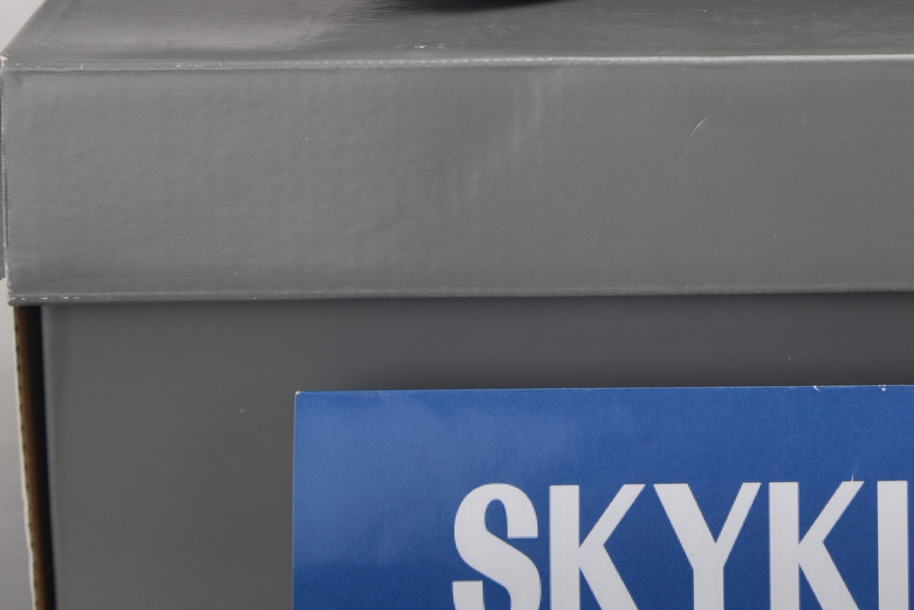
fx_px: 5842
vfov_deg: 6.0
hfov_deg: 8.9
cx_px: 848
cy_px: -65
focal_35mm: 230
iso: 100
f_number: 9
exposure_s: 1/200
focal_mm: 78
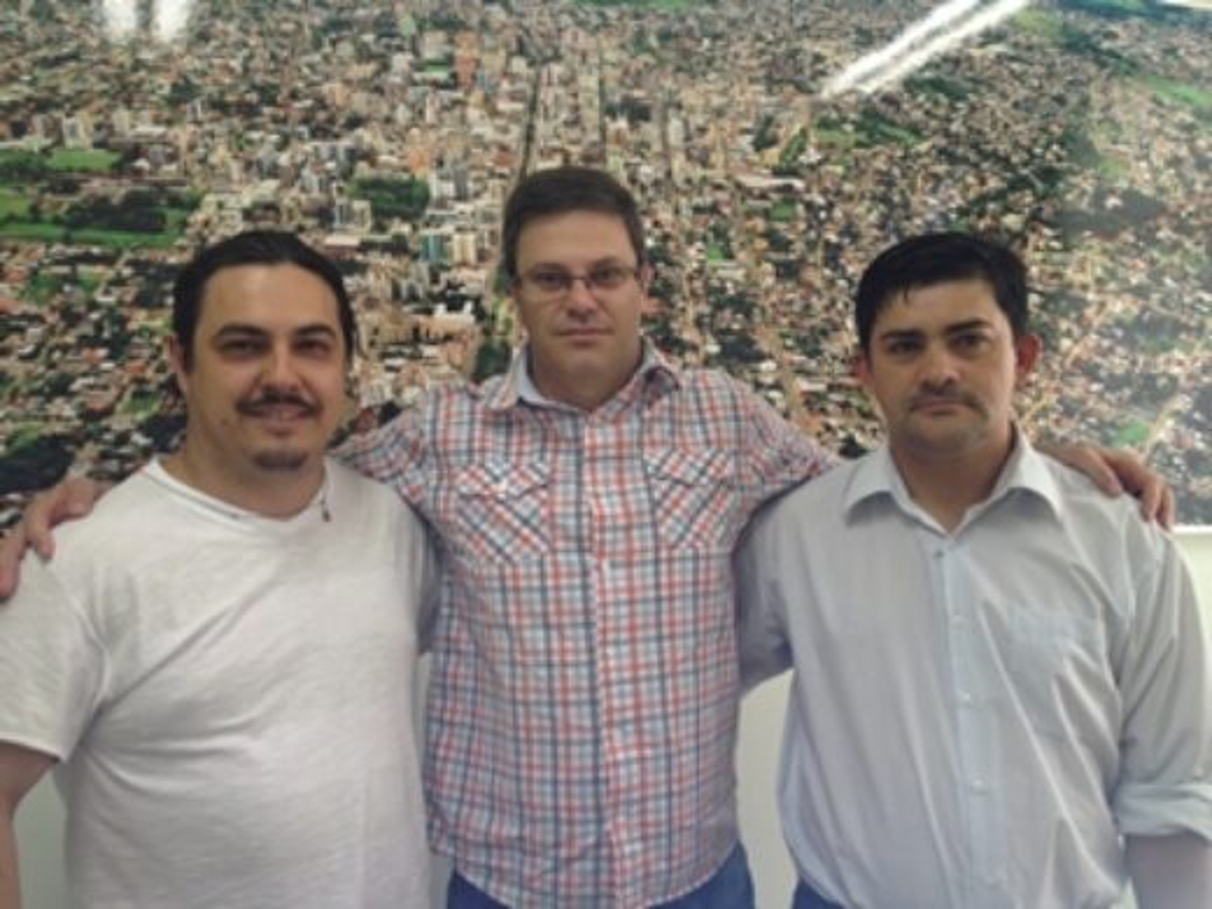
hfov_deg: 52.6
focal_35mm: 35
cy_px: 454
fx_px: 1225
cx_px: 606
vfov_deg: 40.7
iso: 50
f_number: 2.4
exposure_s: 1/28
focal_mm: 4.28
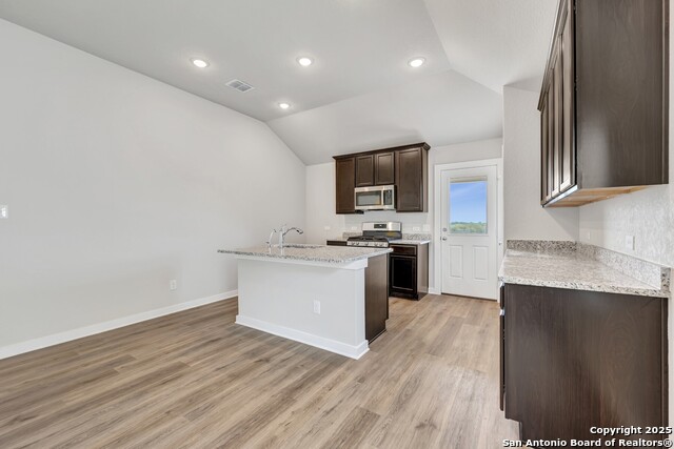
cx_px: 337
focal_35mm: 14
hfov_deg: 104.2
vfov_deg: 81.2
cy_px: 224
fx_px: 262
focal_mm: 14
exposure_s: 1.6
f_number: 9
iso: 100
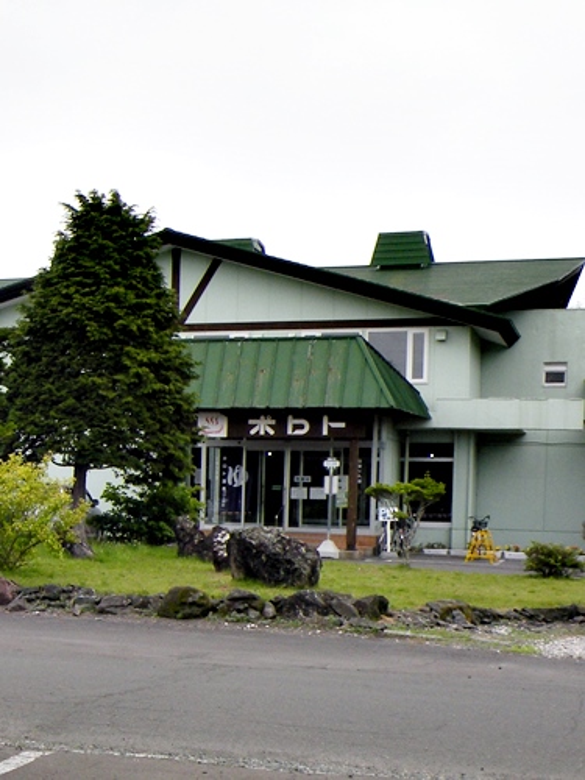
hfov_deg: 42.9
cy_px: 390
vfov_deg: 55.4
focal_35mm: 33
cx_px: 292
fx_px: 744
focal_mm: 5.8
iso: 64
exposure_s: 1/138
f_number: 5.6
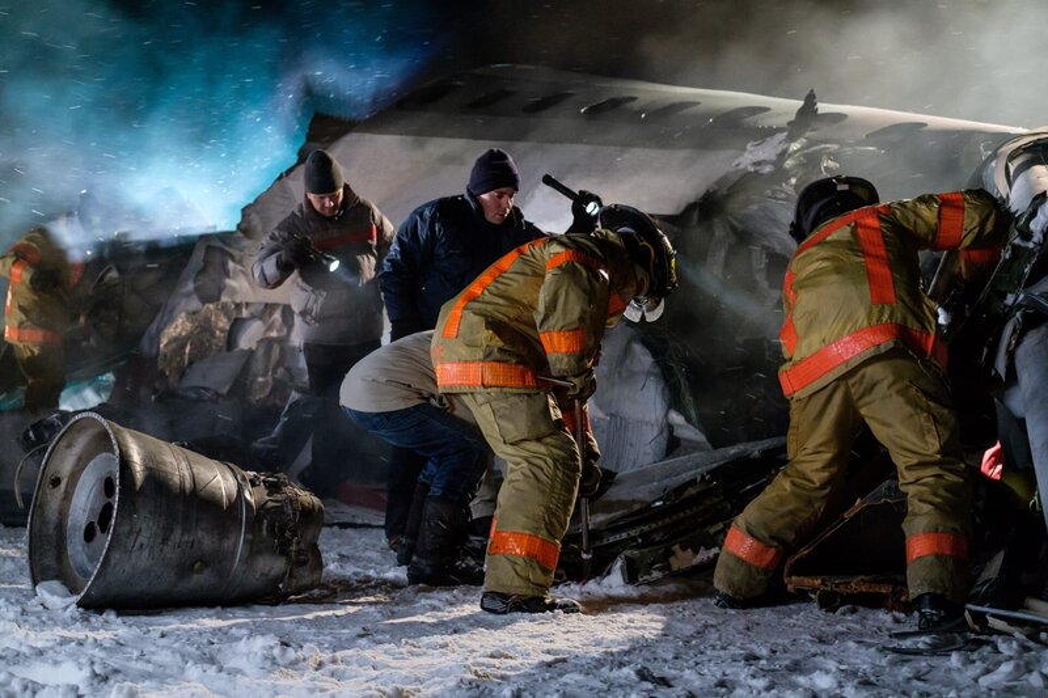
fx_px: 2183
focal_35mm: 75
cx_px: 524
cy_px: 349
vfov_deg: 18.2
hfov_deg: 27.0
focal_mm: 50
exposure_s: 1/100
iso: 5000
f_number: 2.8
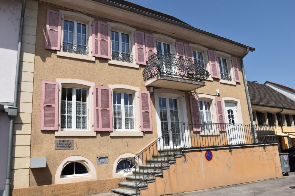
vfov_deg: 47.9
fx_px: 221
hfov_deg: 67.4
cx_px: 148
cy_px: 98
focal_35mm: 27
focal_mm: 18
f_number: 10
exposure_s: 1/400
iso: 200
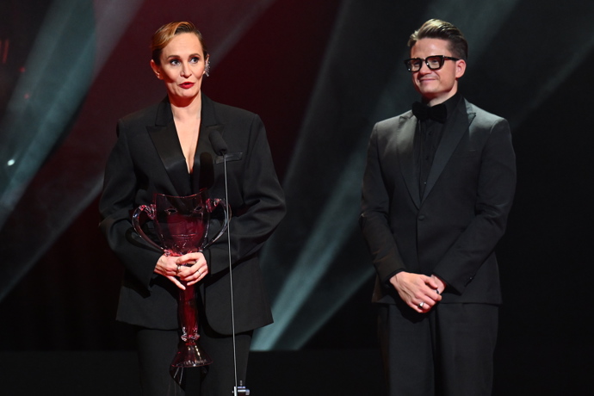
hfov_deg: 6.9
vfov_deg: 4.6
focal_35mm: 300
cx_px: 297
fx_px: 4950
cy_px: 198
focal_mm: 200
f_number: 4
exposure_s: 1/250
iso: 4000
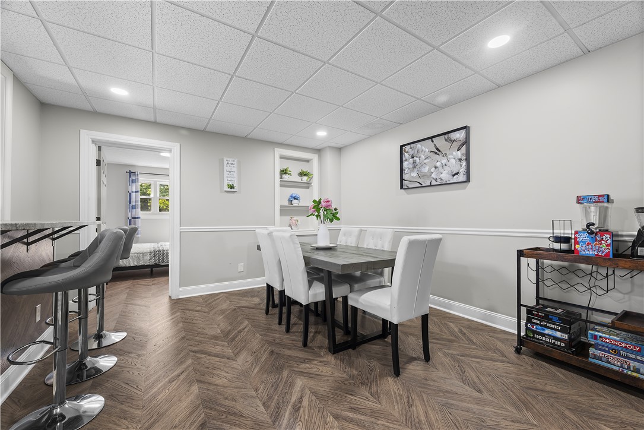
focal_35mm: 14
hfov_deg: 104.2
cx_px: 322
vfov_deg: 81.2
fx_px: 250
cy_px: 215
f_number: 8
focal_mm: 14
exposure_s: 1/1.67
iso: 400
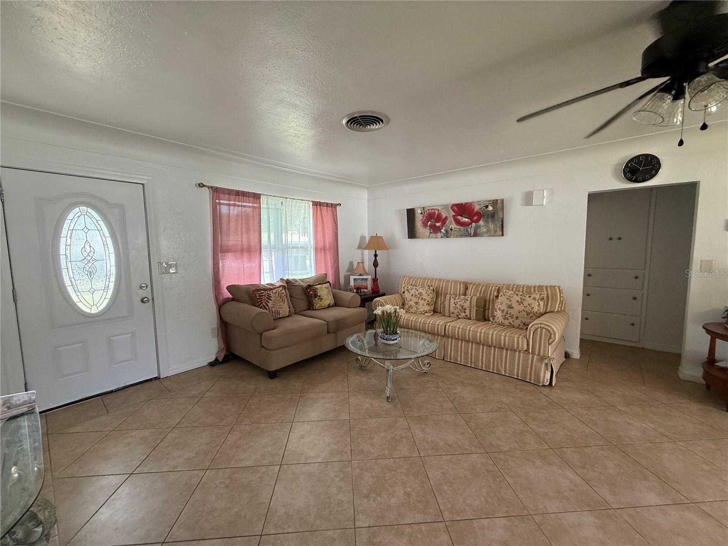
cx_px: 364
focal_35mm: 14
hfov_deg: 102.1
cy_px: 273
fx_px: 294
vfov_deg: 85.7
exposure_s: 1/120
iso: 250
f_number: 2.2
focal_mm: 2.22
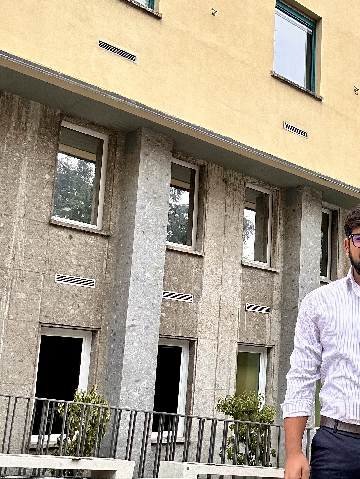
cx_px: 360
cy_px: 289
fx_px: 652
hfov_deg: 28.9
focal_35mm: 47
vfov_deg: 40.2
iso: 25
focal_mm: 2.69
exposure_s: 1/121
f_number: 1.9
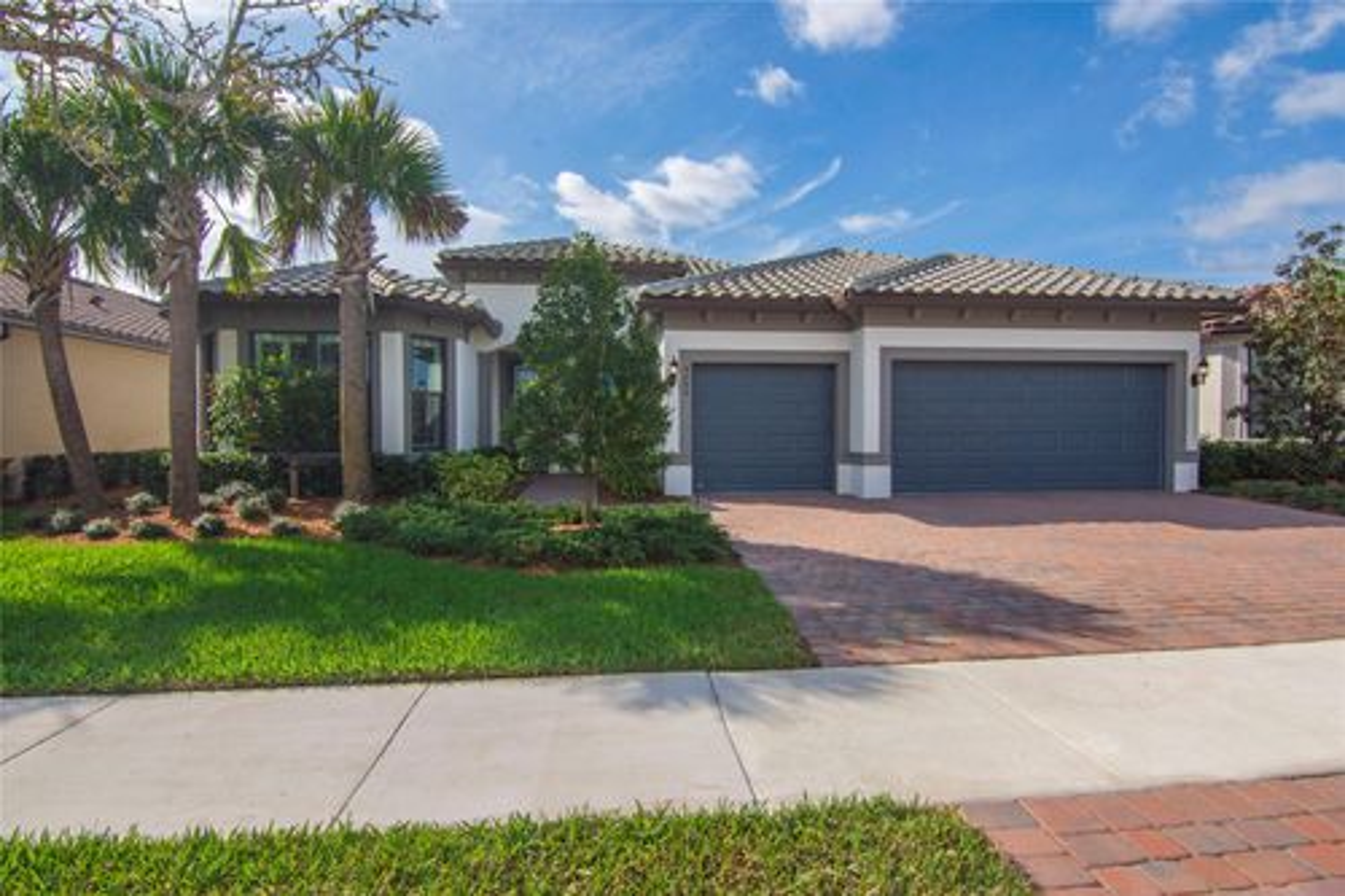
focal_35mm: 18
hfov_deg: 90.0
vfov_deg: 67.3
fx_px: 672
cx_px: 672
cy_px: 448
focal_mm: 12
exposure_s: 1/250
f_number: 16
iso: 320
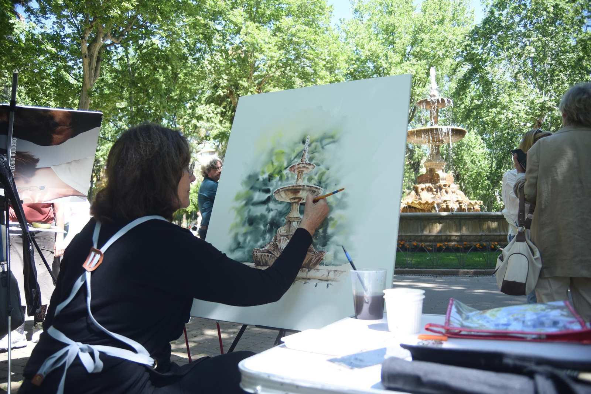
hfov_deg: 63.6
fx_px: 476
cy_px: 197
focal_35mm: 29
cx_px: 296
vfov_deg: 45.0
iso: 110
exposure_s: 1/125
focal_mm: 29
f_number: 5.6
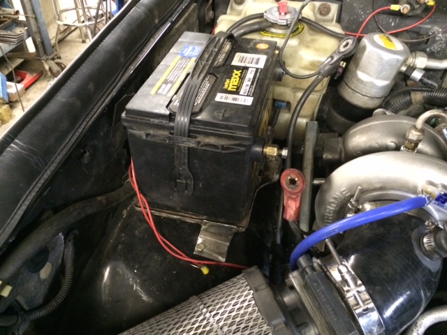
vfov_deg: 48.2
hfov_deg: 61.7
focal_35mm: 29
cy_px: 168
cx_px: 224
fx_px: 374
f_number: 2.2
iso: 400
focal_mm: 4.15
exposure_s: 1/15
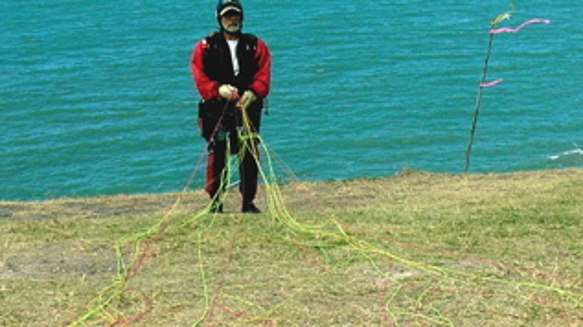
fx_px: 1221
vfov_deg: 15.3
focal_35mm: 79
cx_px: 279
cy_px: 205
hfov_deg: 26.9
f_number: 3.7
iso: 50
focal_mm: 6
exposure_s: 1/830
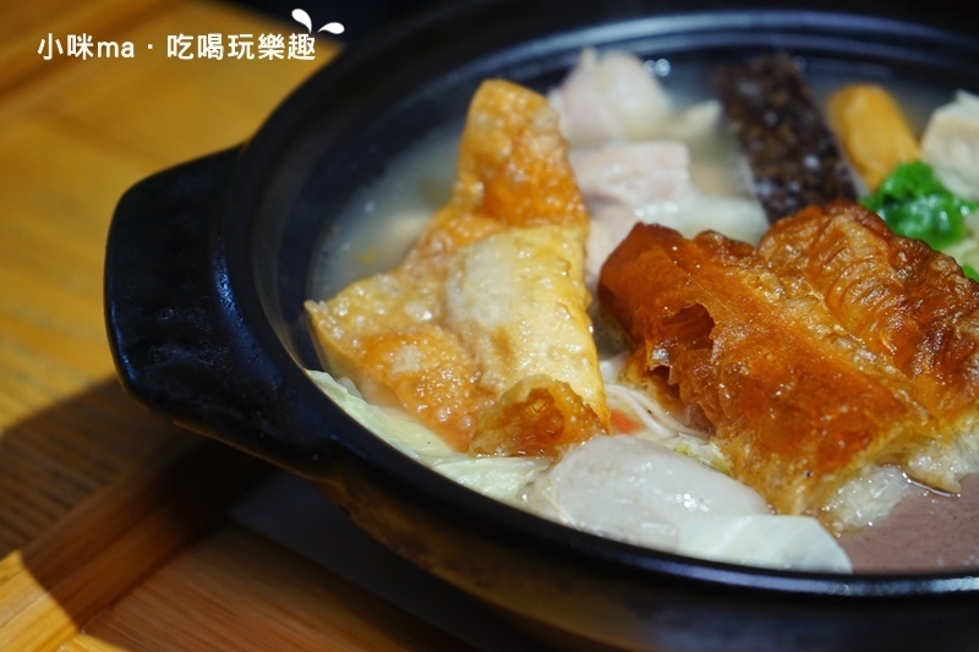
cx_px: 490
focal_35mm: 66
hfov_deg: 30.5
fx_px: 1794
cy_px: 326
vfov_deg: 20.6
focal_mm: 66
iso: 640
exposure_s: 1/80
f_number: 5.6
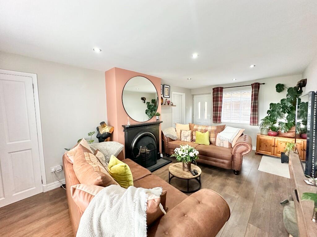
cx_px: 158
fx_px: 128
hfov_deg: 102.1
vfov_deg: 85.7
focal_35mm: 14
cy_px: 118
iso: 320
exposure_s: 1/75
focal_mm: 2.22
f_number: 2.2
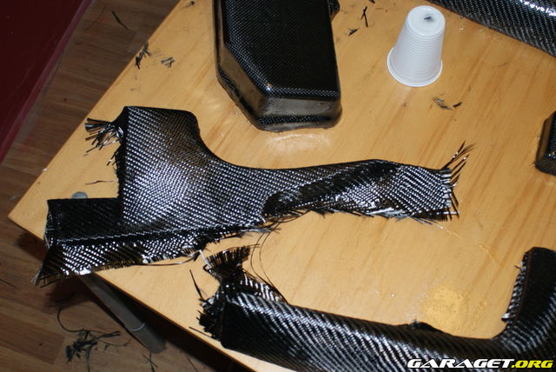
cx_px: 278
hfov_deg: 46.4
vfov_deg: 32.0
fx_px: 649
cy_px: 186
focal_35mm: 42
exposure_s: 1/60
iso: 400
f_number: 5.6
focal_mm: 28
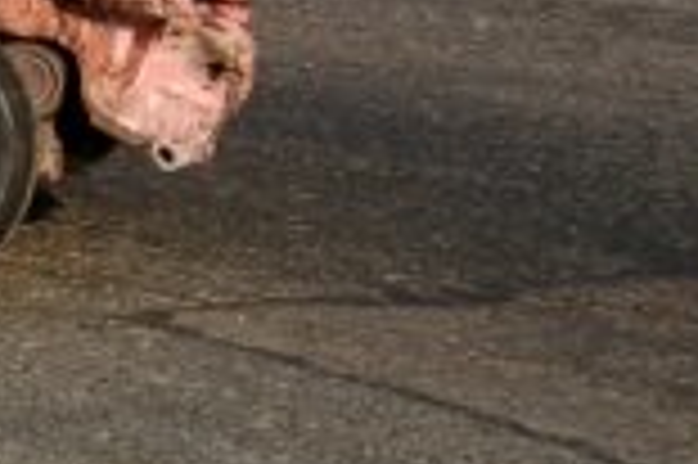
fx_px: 6586
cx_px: -612
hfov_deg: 5.9
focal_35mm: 340
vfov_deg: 4.0
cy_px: -347
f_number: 5.3
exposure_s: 1/1000
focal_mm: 55
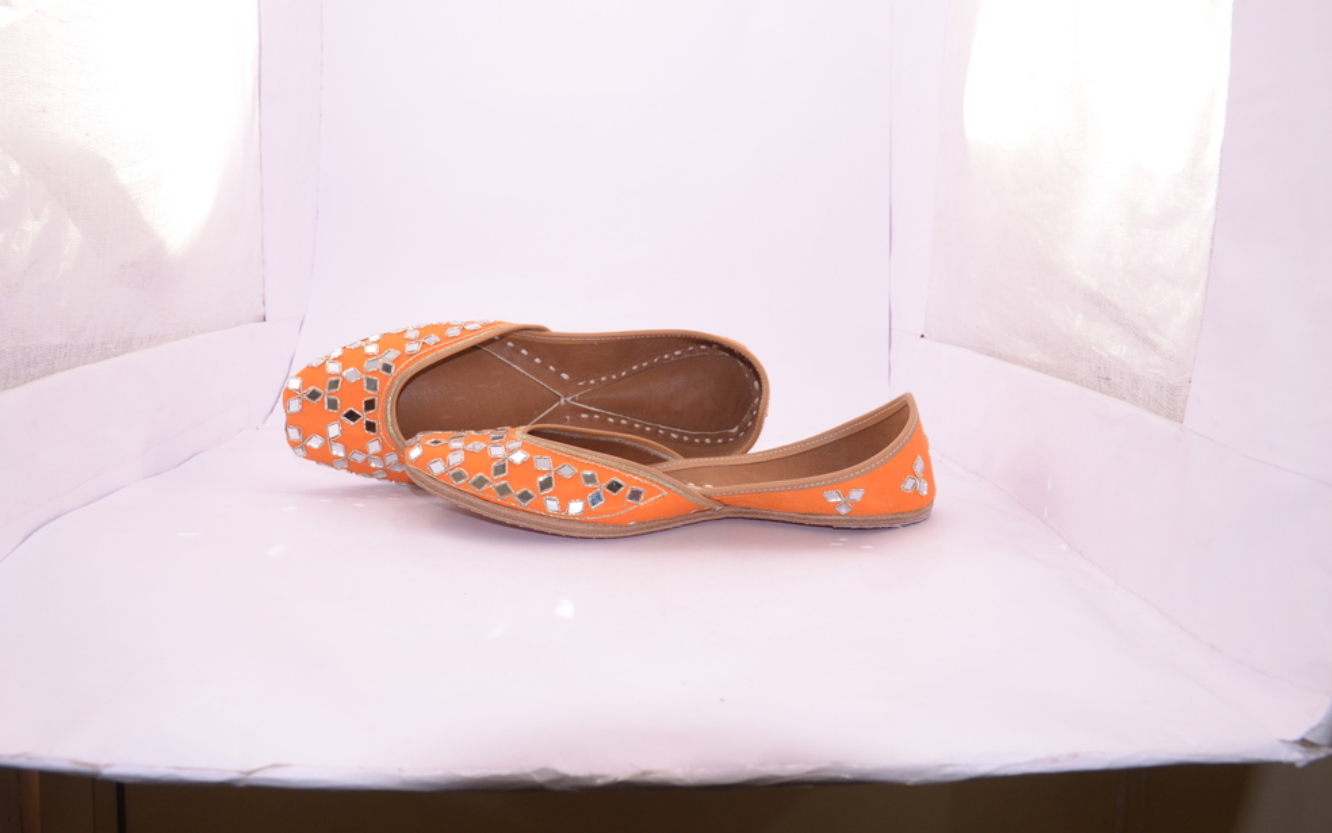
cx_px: 661
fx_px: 1125
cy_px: 393
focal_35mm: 31
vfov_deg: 40.6
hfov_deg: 61.2
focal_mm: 20
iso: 500
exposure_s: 1/60
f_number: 9
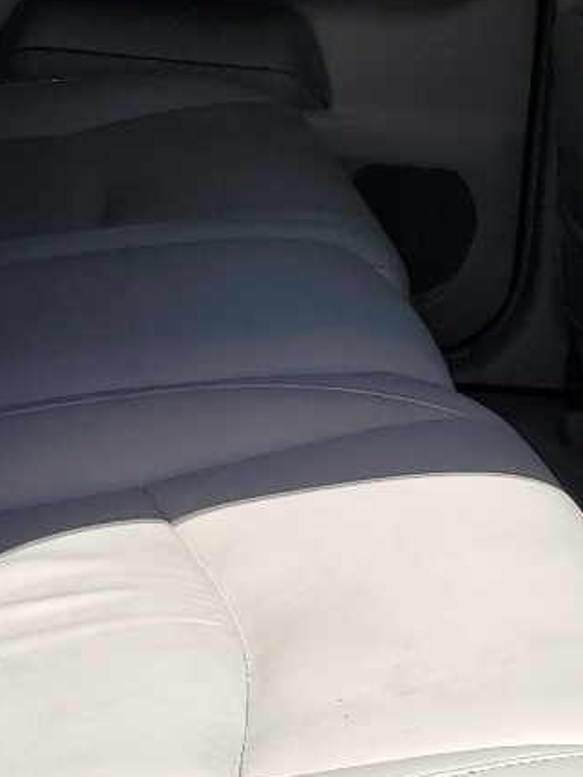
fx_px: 2177
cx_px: 284
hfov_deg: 15.3
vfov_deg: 20.0
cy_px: 161
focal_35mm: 97
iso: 50
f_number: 1.5
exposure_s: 1/2500
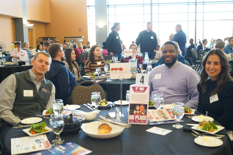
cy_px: 78
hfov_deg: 43.6
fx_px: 291
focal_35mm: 45
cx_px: 116
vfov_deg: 29.9
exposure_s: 1/160
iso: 6400
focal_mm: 45
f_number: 4
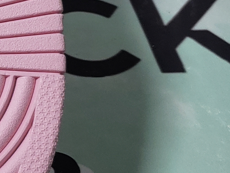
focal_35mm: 125
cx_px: -222
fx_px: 830
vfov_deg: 11.8
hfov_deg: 13.6
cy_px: 23
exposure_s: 1/445
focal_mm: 4.3
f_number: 1.5
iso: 50
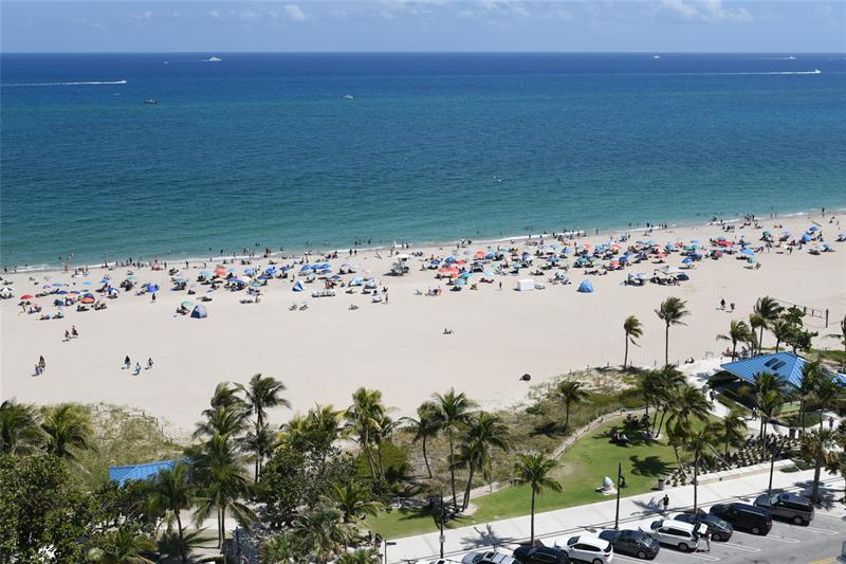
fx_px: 893
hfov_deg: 50.7
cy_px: 282
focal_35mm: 38
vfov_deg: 35.0
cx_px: 423
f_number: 9
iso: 100
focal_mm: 38
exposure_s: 1/250
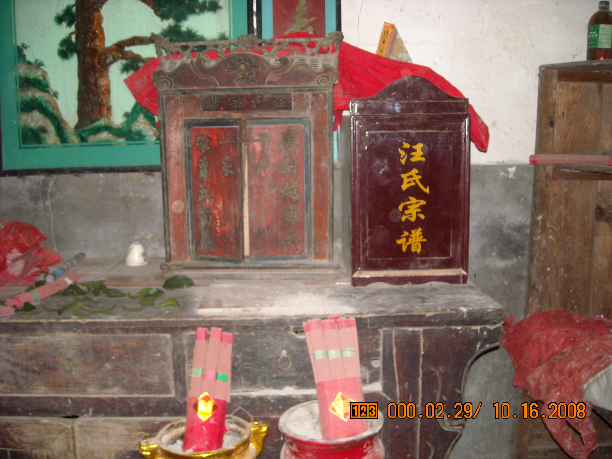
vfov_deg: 40.7
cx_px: 306
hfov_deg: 52.6
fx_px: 619
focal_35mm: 35
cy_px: 230
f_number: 2.8
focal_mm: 5.7
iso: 200
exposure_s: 1/60
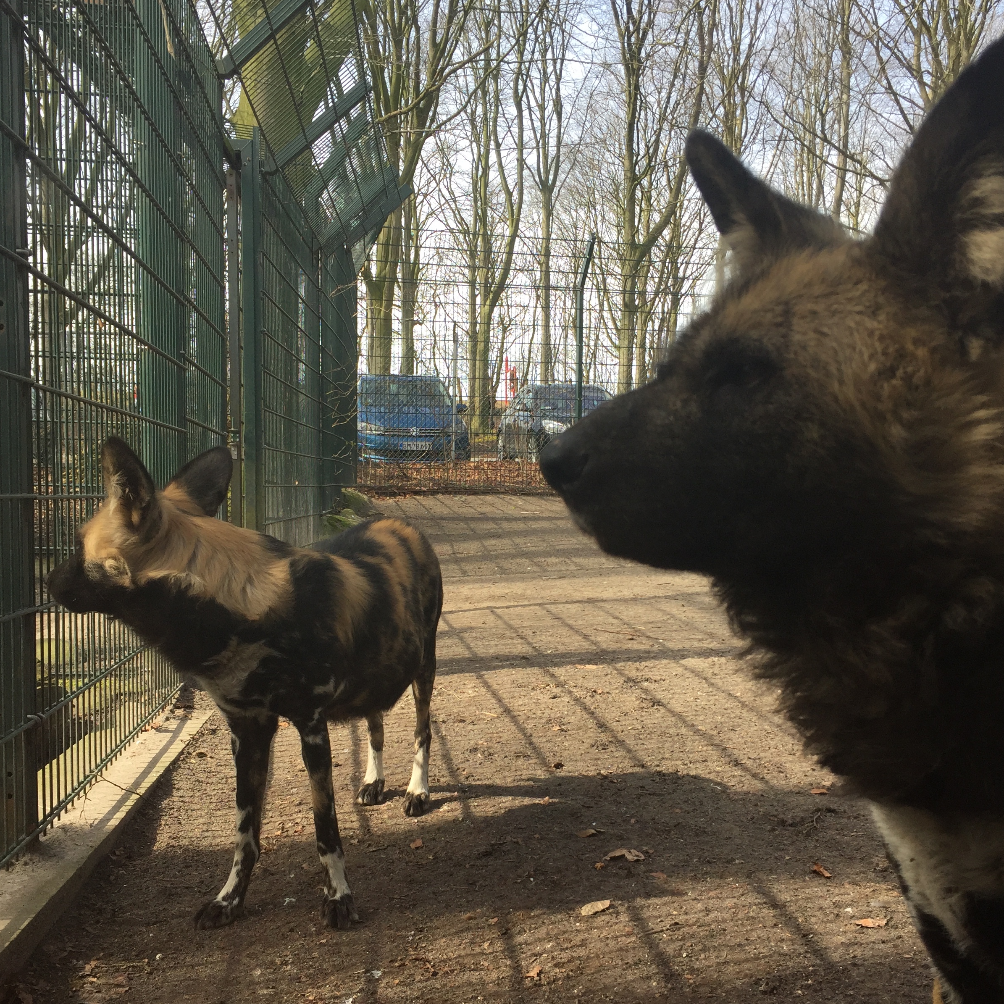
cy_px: 578
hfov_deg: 47.2
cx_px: 509
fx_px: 1148
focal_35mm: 35
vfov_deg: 47.1
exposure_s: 1/327
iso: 32
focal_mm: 4.15
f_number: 2.2
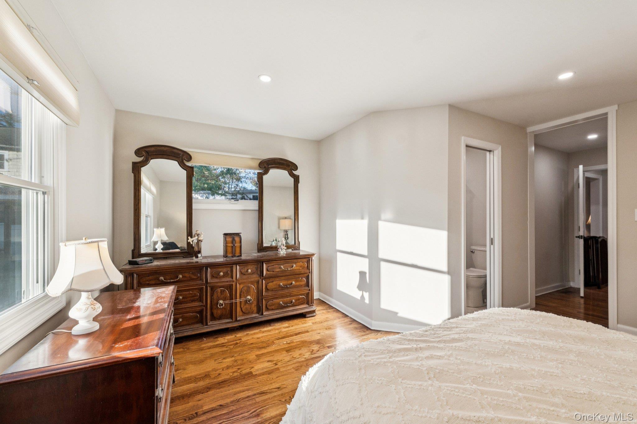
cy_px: 212
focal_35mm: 14
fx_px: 248
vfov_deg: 81.2
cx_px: 318
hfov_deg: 104.3
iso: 640
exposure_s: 1/400
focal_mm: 14
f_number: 9
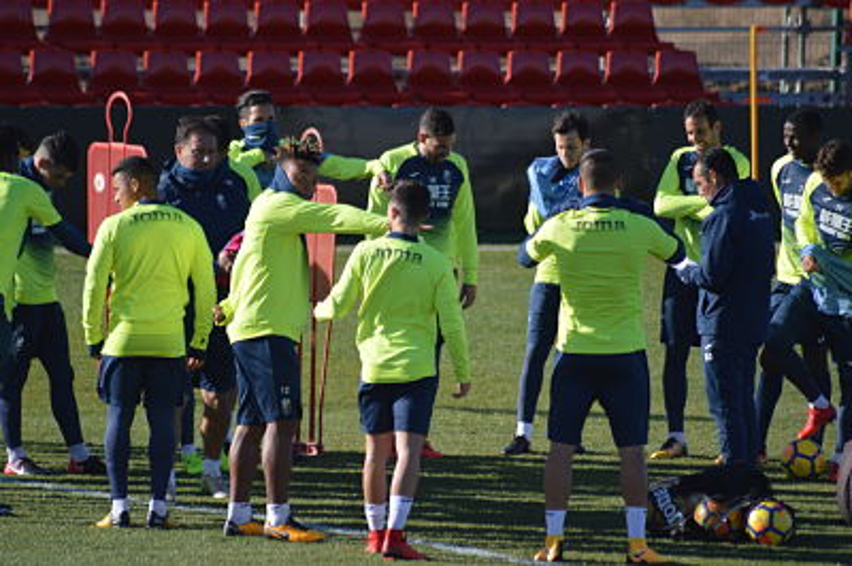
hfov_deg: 4.6
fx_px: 10641
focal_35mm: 450
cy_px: 283
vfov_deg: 3.0
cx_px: 426
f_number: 5.6
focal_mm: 300
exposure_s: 1/1600
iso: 400
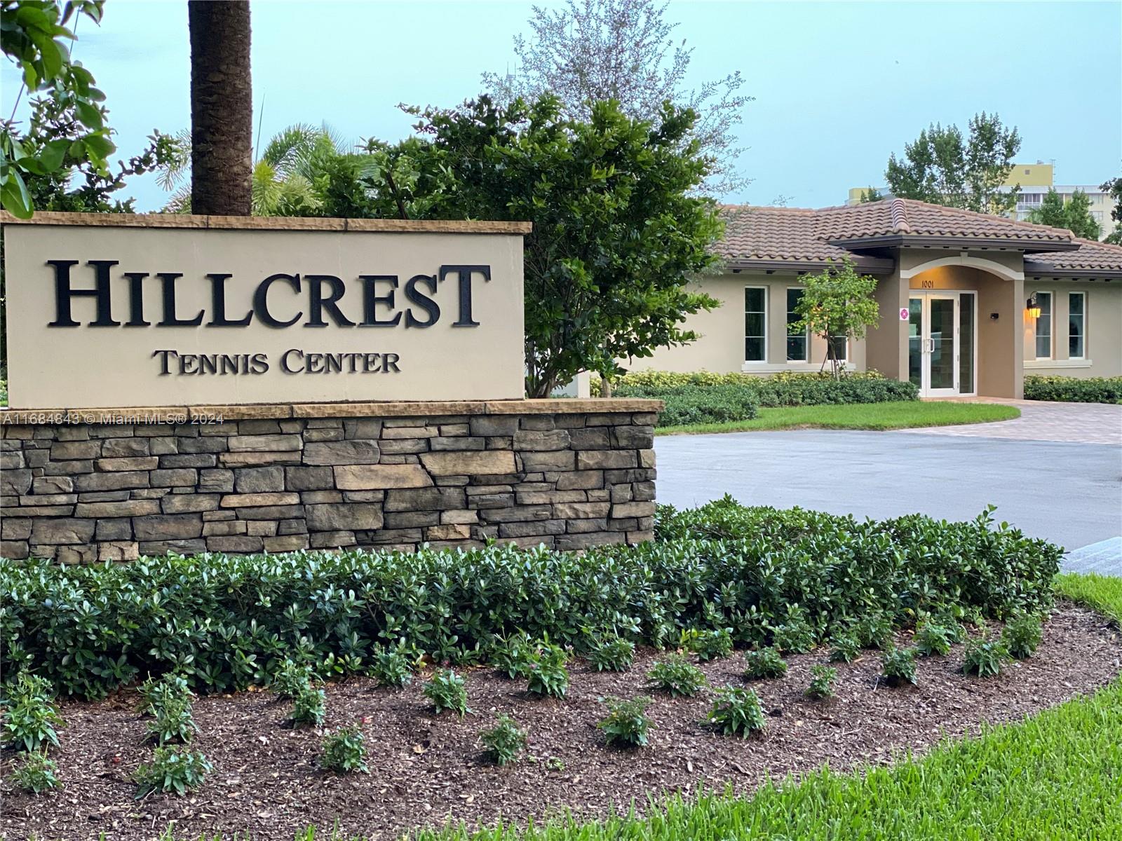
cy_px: 420
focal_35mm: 52
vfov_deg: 28.0
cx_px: 561
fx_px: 1685
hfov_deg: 36.8
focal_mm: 6
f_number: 2
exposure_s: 1/122
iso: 250
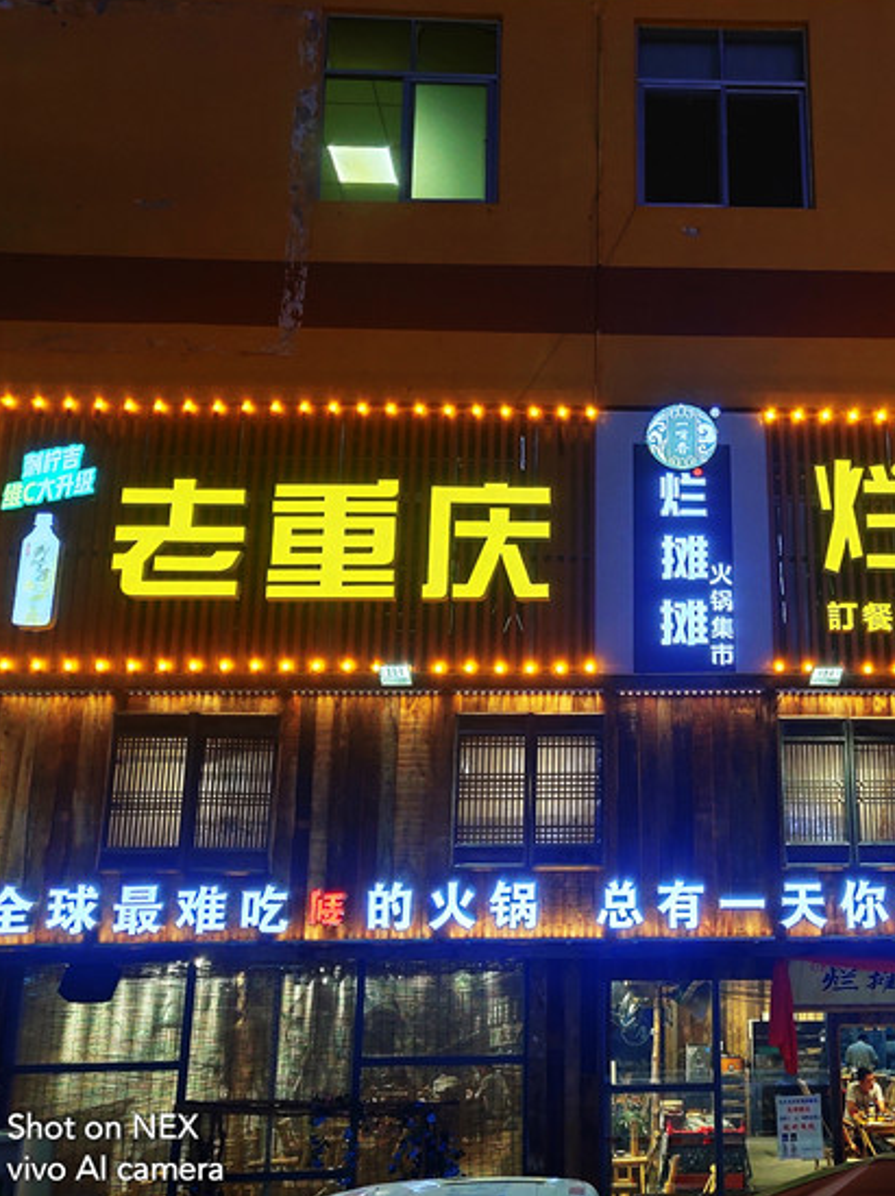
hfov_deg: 34.5
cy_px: 597
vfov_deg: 45.8
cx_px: 649
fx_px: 1415
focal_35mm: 41
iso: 263
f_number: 1.8
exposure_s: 1/100
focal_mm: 4.35
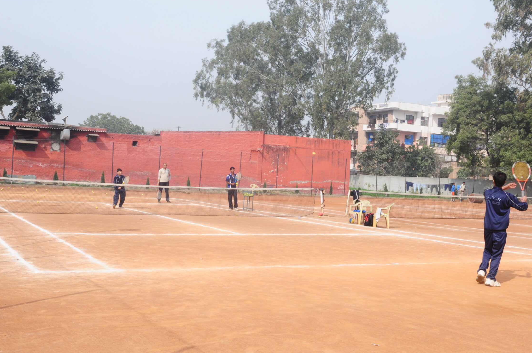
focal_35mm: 45
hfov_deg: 43.6
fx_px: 664
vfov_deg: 29.8
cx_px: 252
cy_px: 193
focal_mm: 26
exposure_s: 1/80
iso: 250
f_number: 18
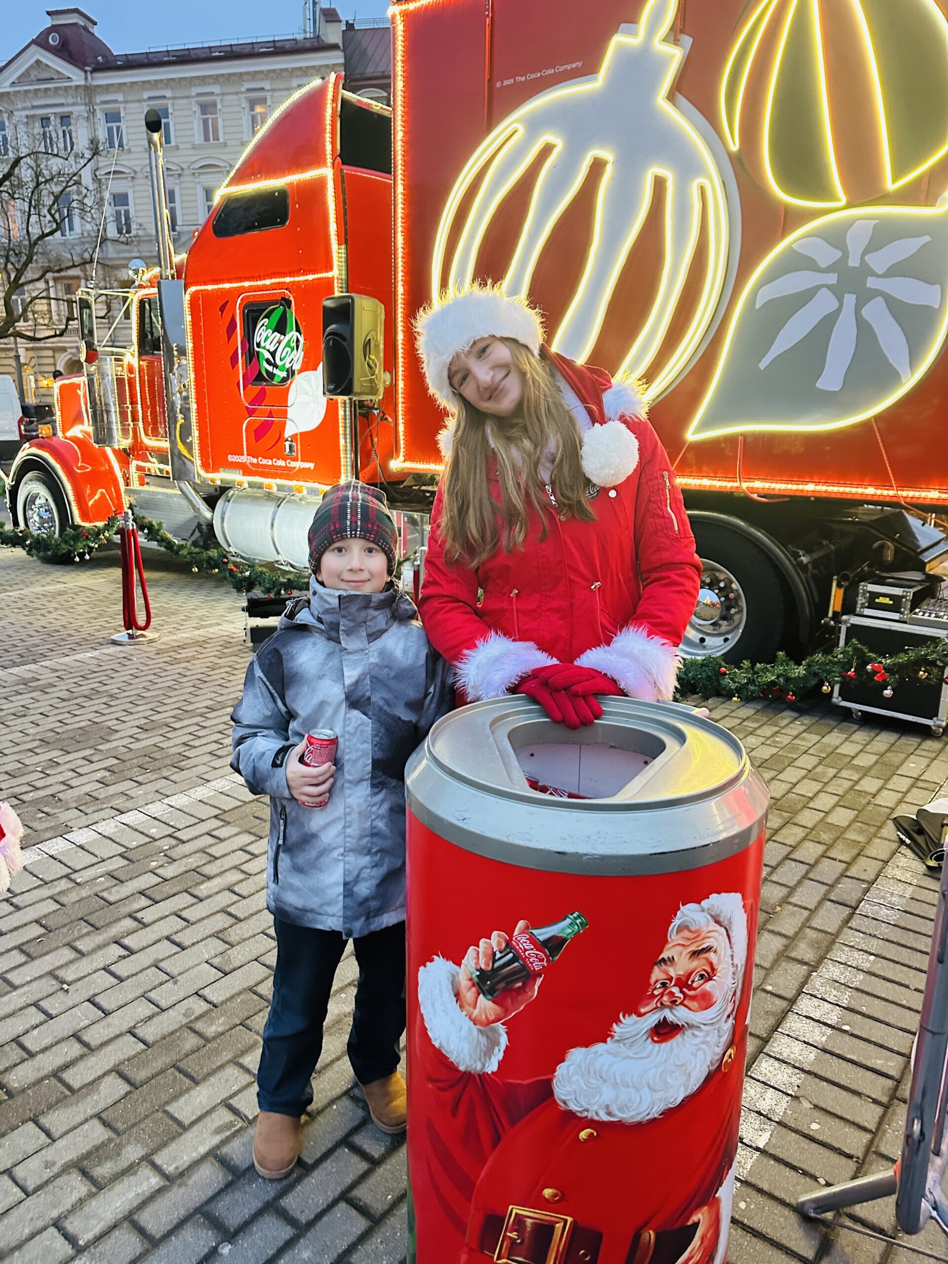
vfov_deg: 71.6
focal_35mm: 24
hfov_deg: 56.8
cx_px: 474
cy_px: 632
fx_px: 876
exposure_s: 1/52
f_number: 1.78
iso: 500
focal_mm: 6.86
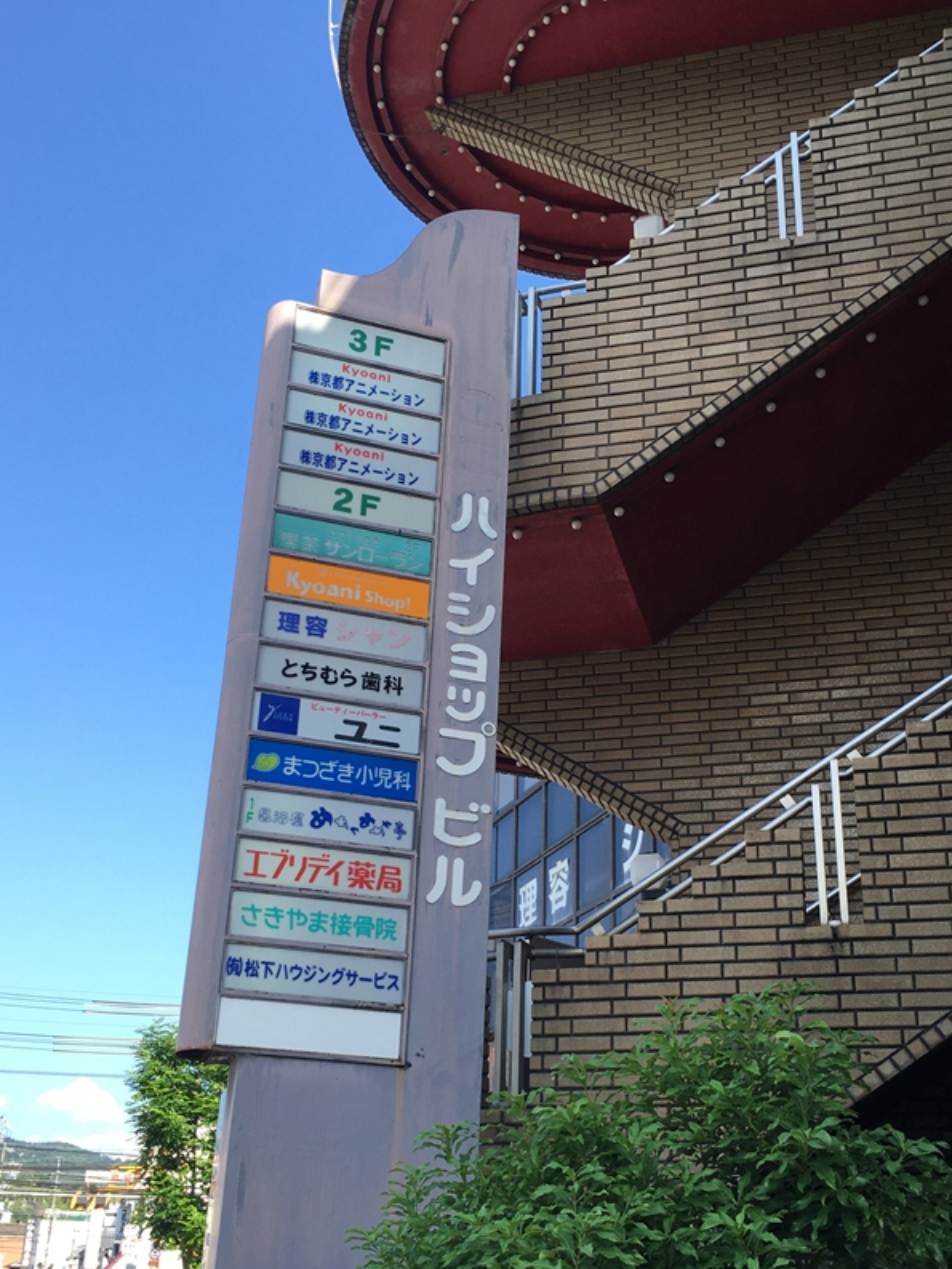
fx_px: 1430
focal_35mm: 39
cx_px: 517
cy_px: 731
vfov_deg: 47.7
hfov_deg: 36.8
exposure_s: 1/458
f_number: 2.2
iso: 25
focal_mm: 4.15
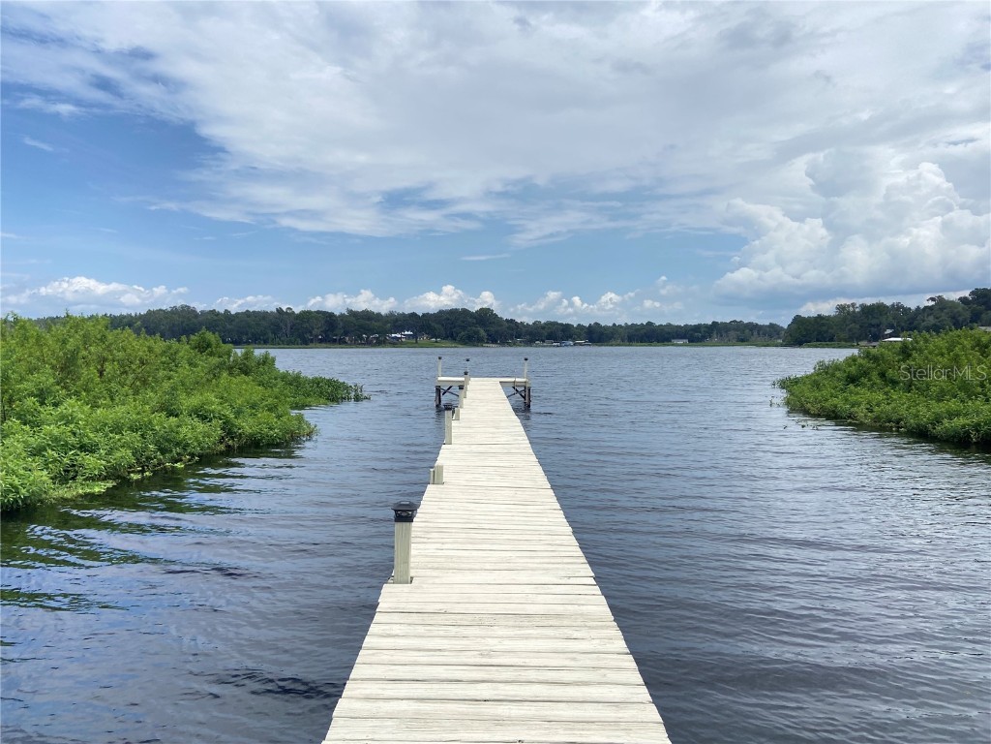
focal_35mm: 26
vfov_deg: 53.1
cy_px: 372
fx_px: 744
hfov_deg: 67.3
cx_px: 496
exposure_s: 1/3610
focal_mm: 4.25
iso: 32
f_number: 1.8
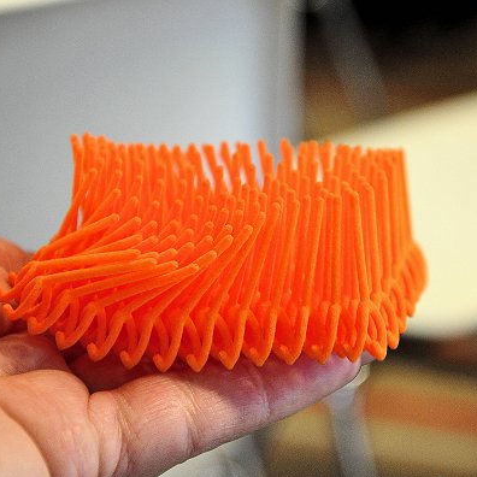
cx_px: 311
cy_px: 239
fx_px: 2105
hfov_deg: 12.9
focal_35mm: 135
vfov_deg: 12.9
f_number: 5.3
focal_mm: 70
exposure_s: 1/30
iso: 1600
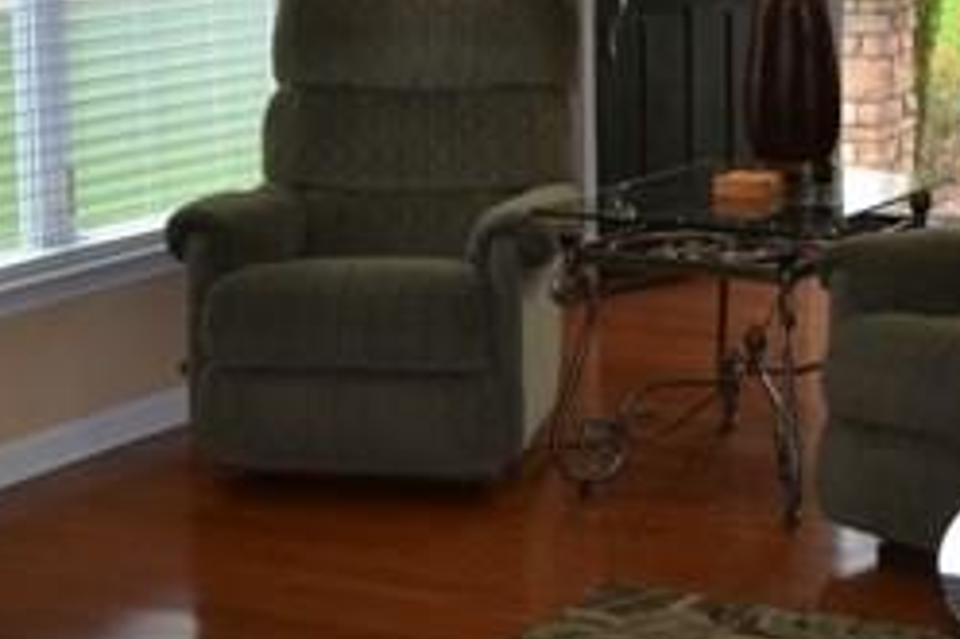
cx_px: 770
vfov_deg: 14.5
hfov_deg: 21.6
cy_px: 6
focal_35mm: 93
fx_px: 2478
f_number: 4
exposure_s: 1/80
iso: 400
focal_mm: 24
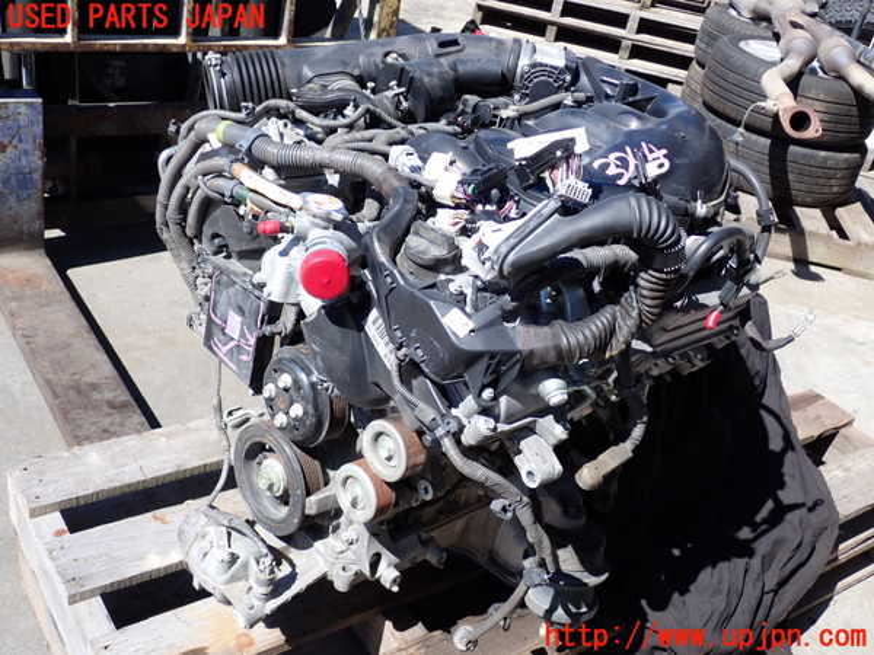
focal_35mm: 38
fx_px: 959
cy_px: 328
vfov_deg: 37.7
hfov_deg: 49.0
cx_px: 437
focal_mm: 6.83
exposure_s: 1/800
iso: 100
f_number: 2.7
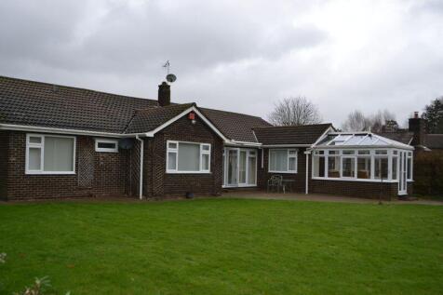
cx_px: 222
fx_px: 406
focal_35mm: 33
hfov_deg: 57.2
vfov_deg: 39.9
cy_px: 148
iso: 110
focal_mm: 22
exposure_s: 1/125
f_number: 4
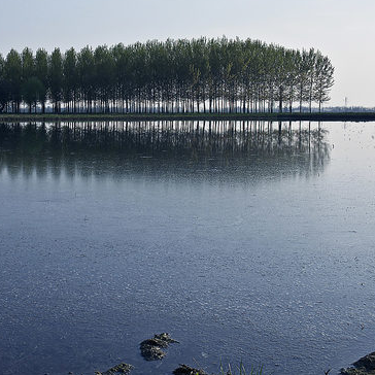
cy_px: 173
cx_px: 73
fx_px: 772
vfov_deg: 27.3
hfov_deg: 26.8
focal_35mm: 63
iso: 100
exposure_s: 1/100
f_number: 11
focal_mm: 30
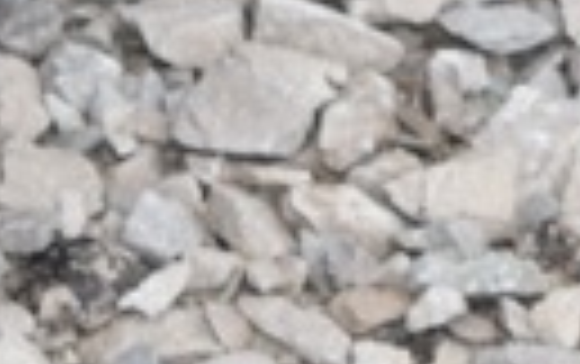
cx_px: -1205
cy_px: -366
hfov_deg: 3.2
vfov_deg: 2.0
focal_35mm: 652
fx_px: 10319
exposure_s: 1/125
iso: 160
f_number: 5.6
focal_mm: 55
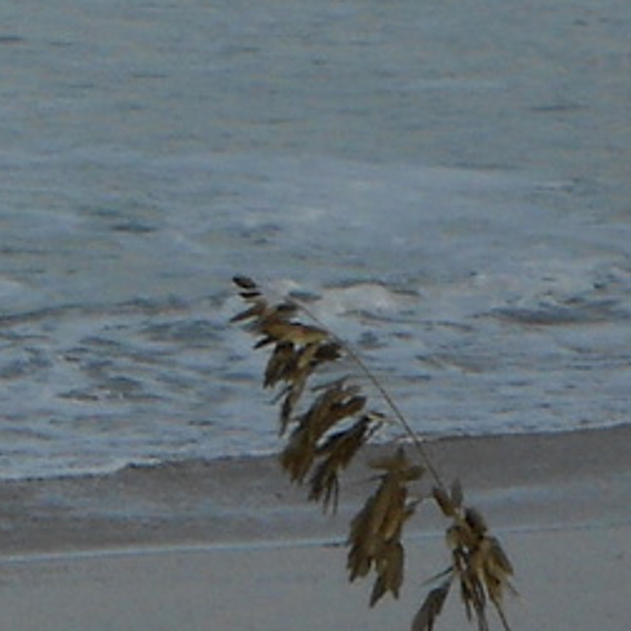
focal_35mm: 483
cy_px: -611
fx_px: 9961
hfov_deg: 3.6
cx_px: -1152
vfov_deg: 3.6
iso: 80
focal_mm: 15.4
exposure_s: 1/500
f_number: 6.3
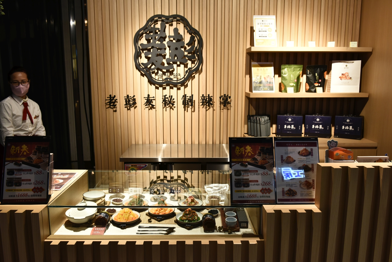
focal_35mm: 31
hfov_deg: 60.3
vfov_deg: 42.3
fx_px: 338
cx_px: 196
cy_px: 131
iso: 1400
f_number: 8
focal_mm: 31
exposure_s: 1/60
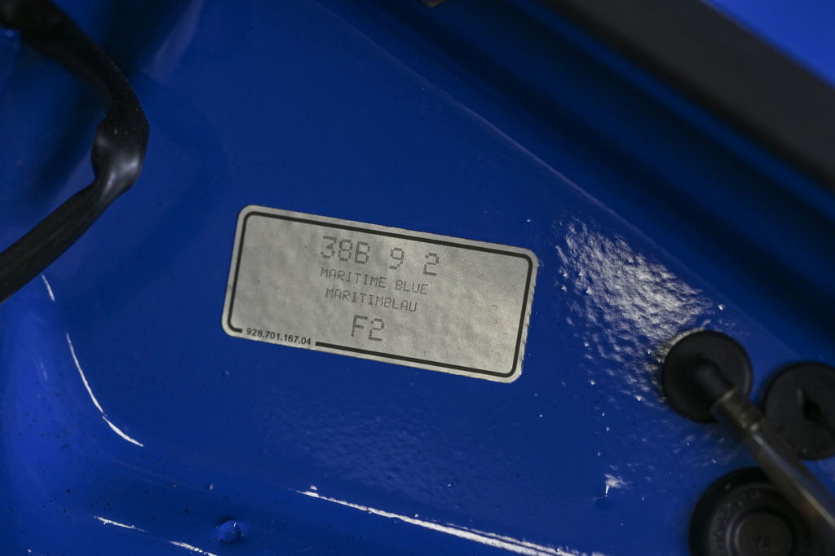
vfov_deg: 10.2
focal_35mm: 135
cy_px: 278
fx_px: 3130
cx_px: 418
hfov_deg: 15.2
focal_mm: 135
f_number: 4
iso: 800
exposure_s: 1/500
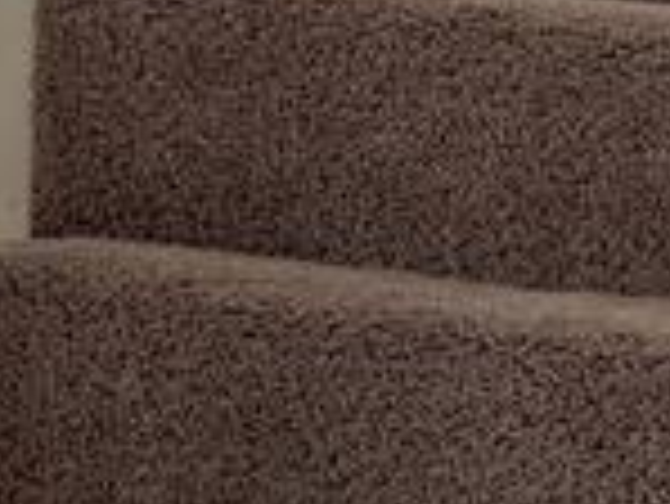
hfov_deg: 10.2
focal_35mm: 179
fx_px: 3467
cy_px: -639
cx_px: -661
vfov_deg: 7.8
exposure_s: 1/120
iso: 80
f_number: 1.6
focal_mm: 4.2
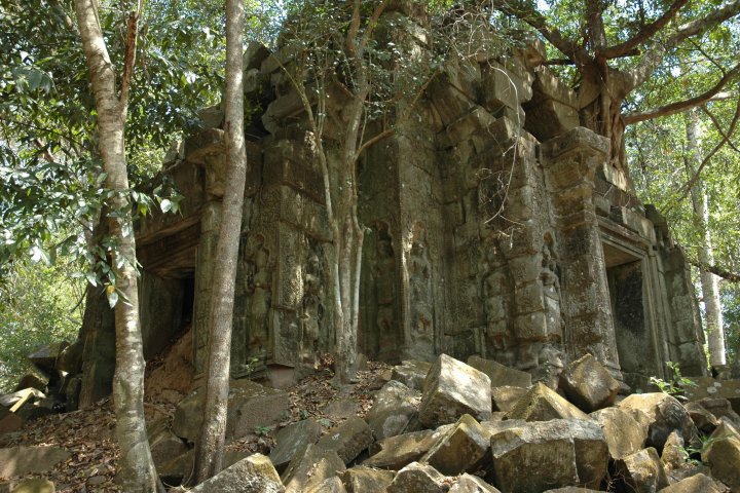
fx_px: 832
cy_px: 246
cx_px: 370
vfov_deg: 33.0
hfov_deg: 47.9
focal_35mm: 40
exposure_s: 1/100
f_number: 5
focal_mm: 27
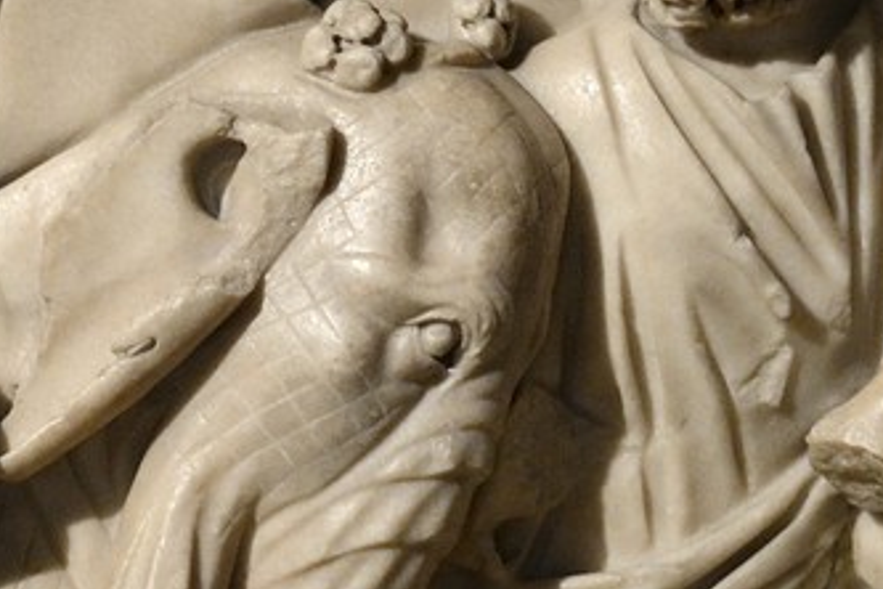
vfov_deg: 5.1
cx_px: -1161
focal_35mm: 269
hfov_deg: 7.2
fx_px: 6597
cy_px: 520
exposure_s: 1/60
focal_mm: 56
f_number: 4
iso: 1600
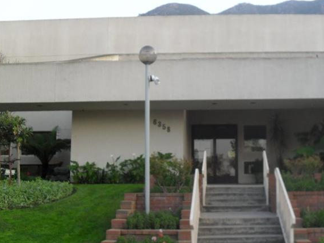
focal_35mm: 47
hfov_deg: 40.0
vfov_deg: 30.9
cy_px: 125
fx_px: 440
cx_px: 215
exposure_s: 1/125
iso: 100
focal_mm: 6.3
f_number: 3.2
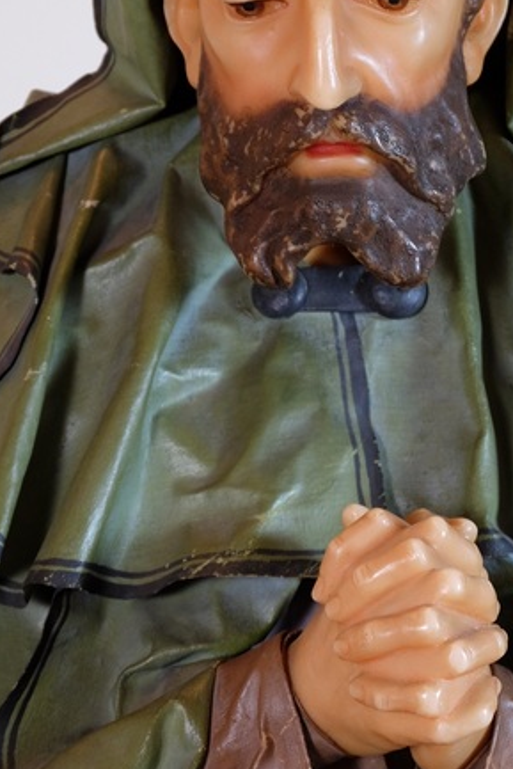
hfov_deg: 12.6
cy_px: 249
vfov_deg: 18.7
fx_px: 2328
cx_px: 339
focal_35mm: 109
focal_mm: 41.8
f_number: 5.6
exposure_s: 1/17
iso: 800
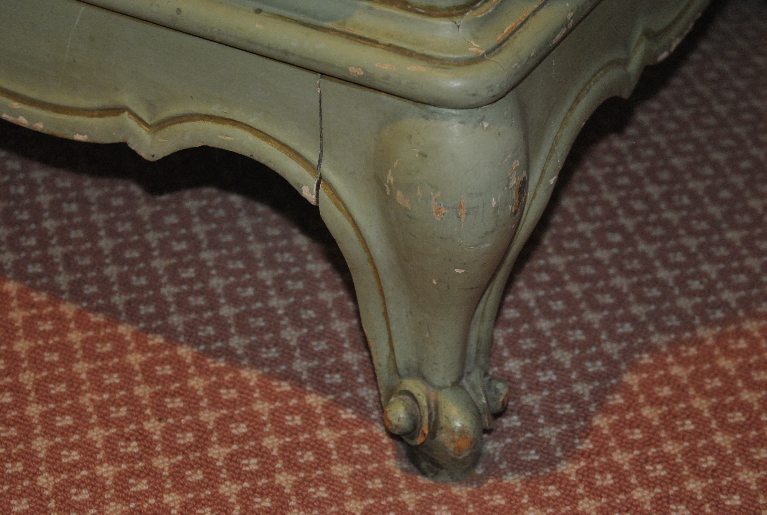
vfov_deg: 17.6
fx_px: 1665
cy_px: 258
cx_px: 384
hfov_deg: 25.9
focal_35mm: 78
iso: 800
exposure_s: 1/50
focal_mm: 52
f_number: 5.6
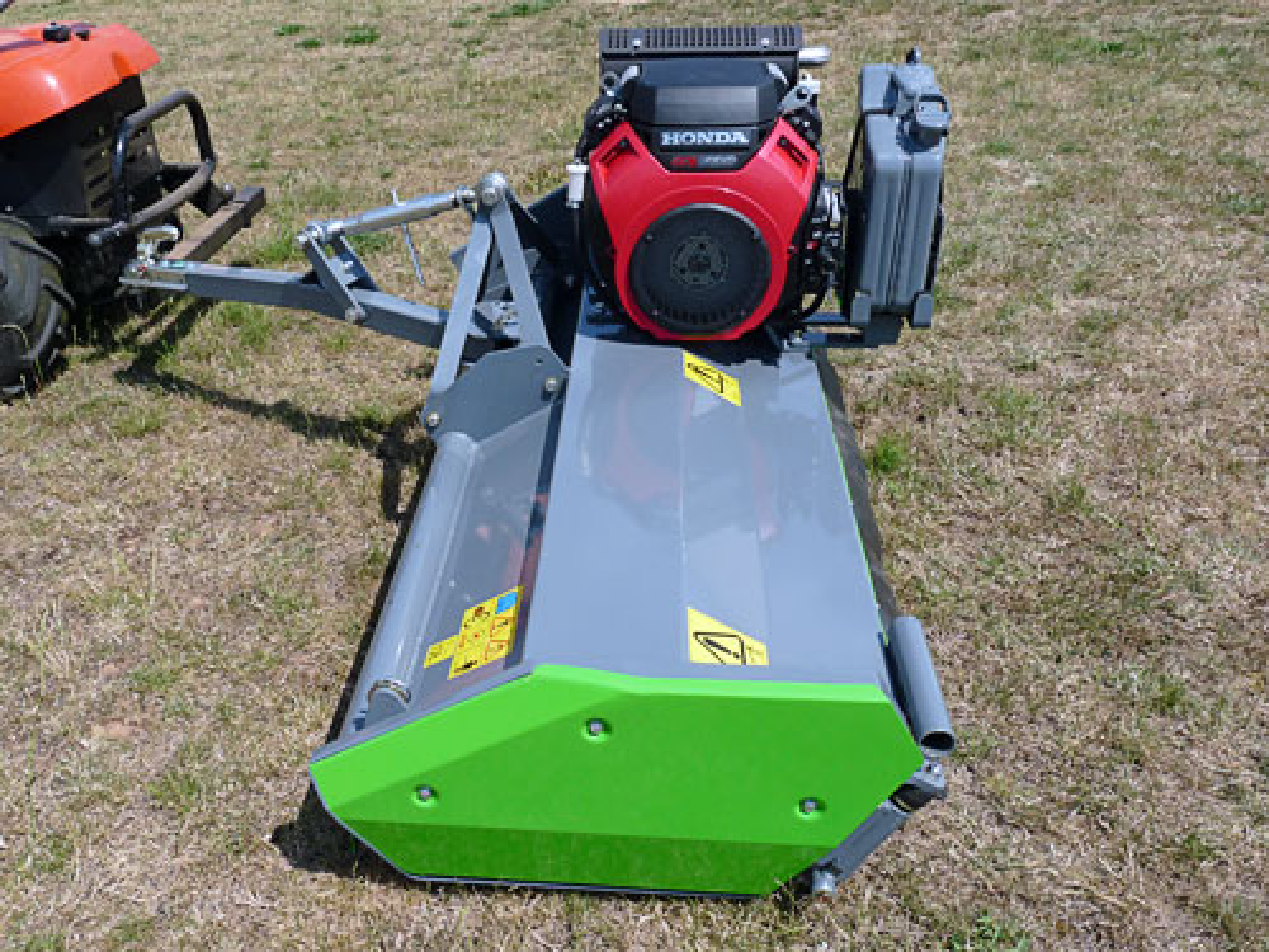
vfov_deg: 51.4
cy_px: 476
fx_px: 990
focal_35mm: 27
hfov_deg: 65.3
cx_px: 634
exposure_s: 1/400
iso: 100
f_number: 5.6
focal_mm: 4.8
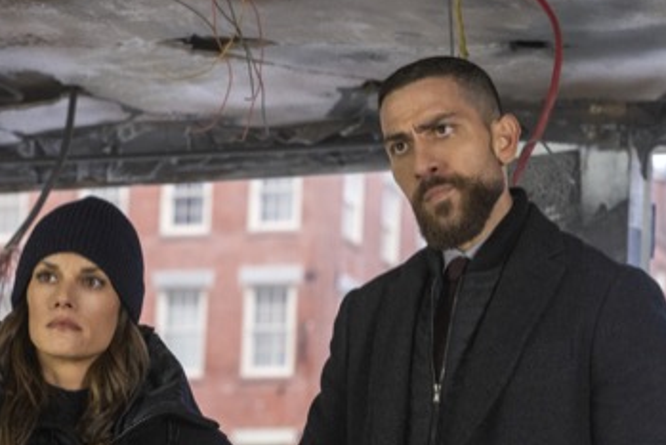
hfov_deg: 16.2
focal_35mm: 126
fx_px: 2332
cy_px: 244
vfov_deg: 10.9
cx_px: 261
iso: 6400
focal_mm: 88
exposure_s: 1/125
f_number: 5.6
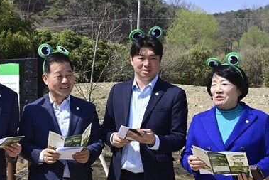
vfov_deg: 17.9
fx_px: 568
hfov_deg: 26.2
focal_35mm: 76
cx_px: 62
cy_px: 123
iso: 100
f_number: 13
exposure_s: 1/100
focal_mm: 48
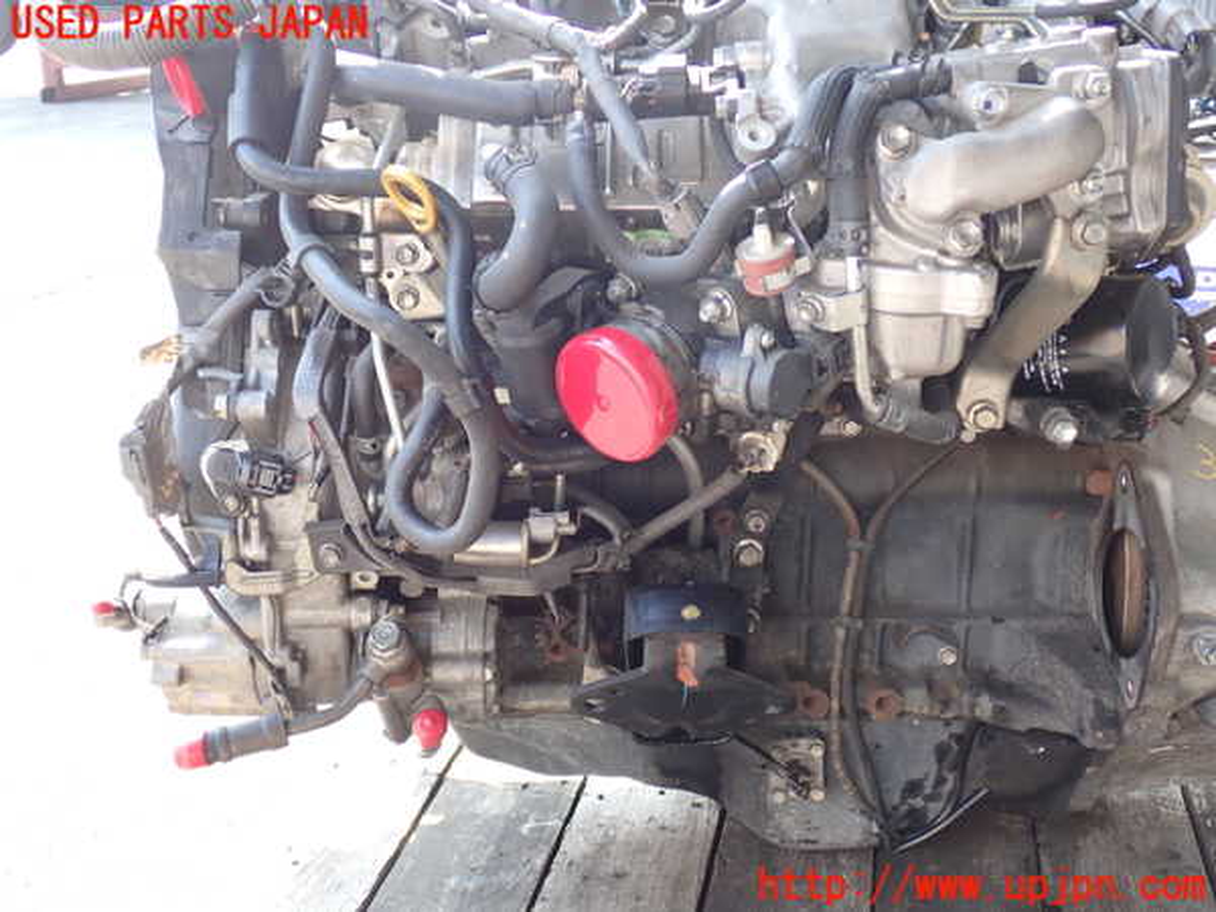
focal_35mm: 38
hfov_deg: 49.0
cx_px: 608
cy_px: 456
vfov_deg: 37.7
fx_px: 1335
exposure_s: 1/80
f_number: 2.7
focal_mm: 6.83
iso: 100
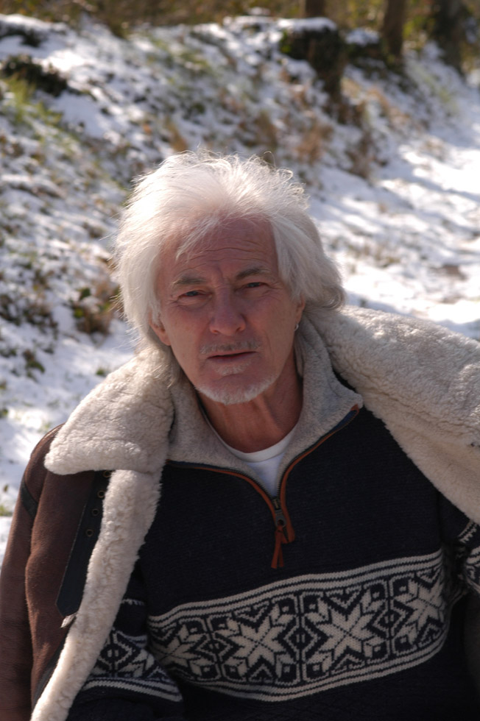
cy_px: 360
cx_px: 240
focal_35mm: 128
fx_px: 2553
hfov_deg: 10.7
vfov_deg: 16.1
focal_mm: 85
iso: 200
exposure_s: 1/160
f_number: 10
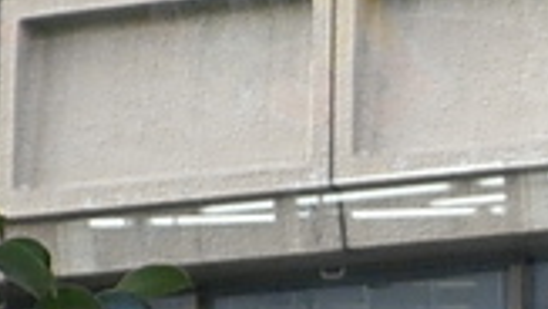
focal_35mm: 449
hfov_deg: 4.8
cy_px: 336
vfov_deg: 2.7
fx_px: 6530
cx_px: 689
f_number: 6.2
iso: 200
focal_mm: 20
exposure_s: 1/20
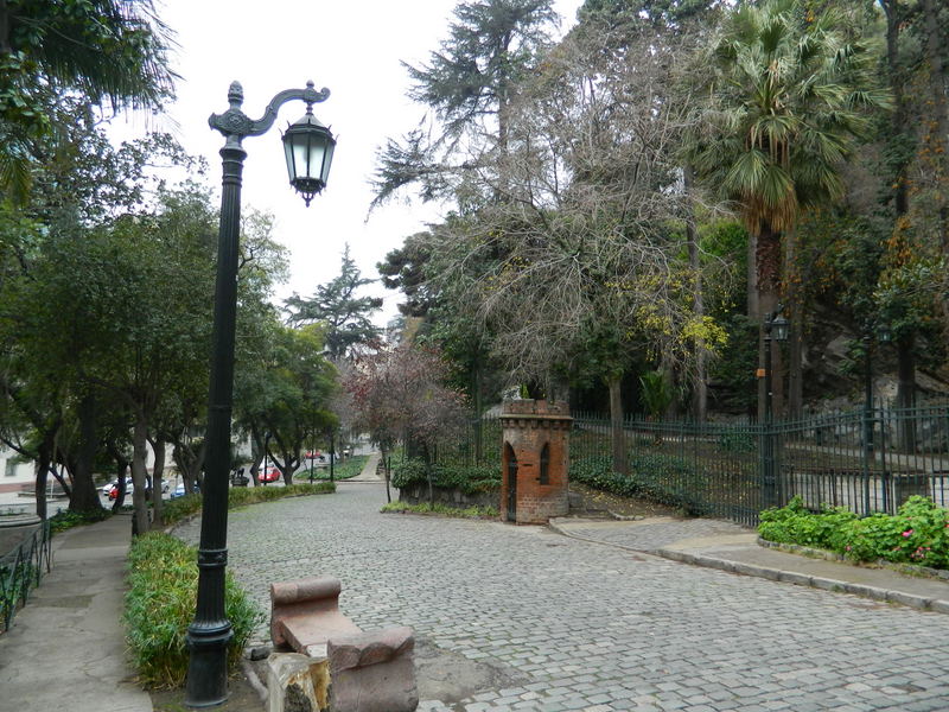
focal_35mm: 25
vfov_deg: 54.9
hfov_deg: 69.4
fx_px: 685
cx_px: 474
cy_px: 356
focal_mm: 4.5
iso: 80
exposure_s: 1/100
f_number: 3.1
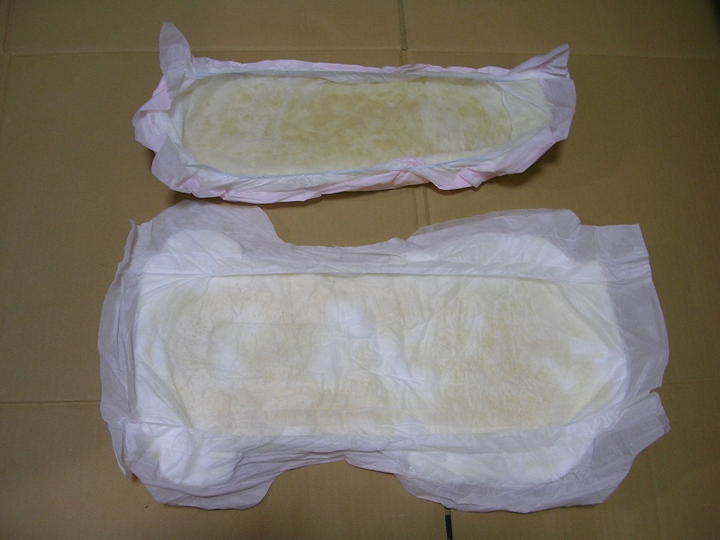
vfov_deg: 37.7
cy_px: 270
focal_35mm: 38
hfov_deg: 49.0
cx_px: 360
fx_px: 790
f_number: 2.8
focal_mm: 5.8
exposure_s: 1/15.2
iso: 50
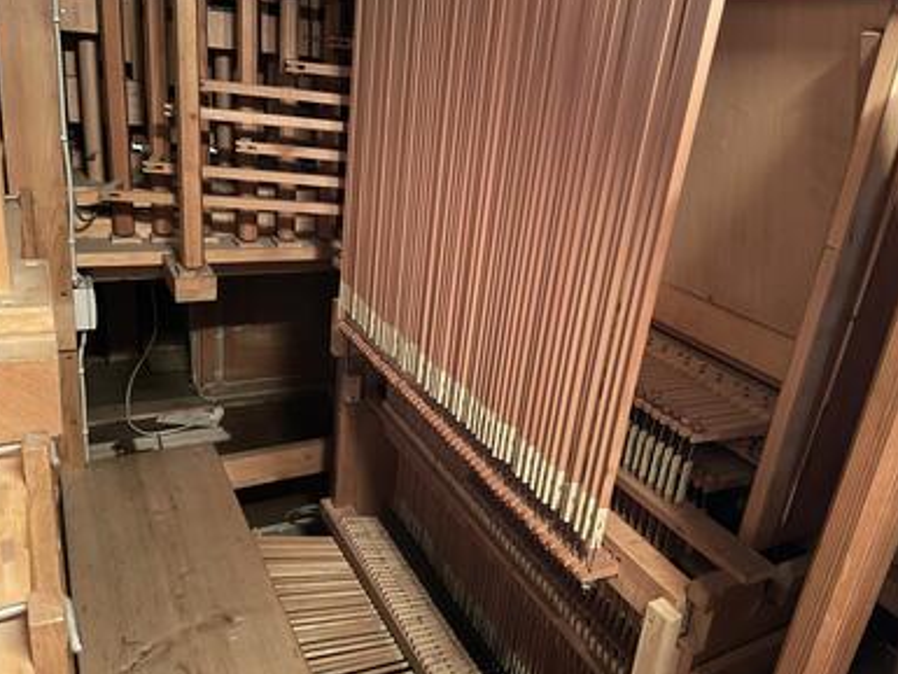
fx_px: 701
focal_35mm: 27
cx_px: 450
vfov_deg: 51.4
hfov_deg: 65.3
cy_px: 336
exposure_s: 1/8
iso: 500
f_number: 1.6
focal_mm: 4.2
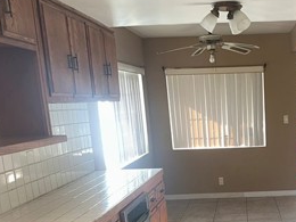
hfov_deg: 31.4
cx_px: 258
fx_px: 505
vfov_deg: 23.4
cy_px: 238
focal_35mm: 59
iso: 80
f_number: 1.78
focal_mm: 6.86
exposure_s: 1/24
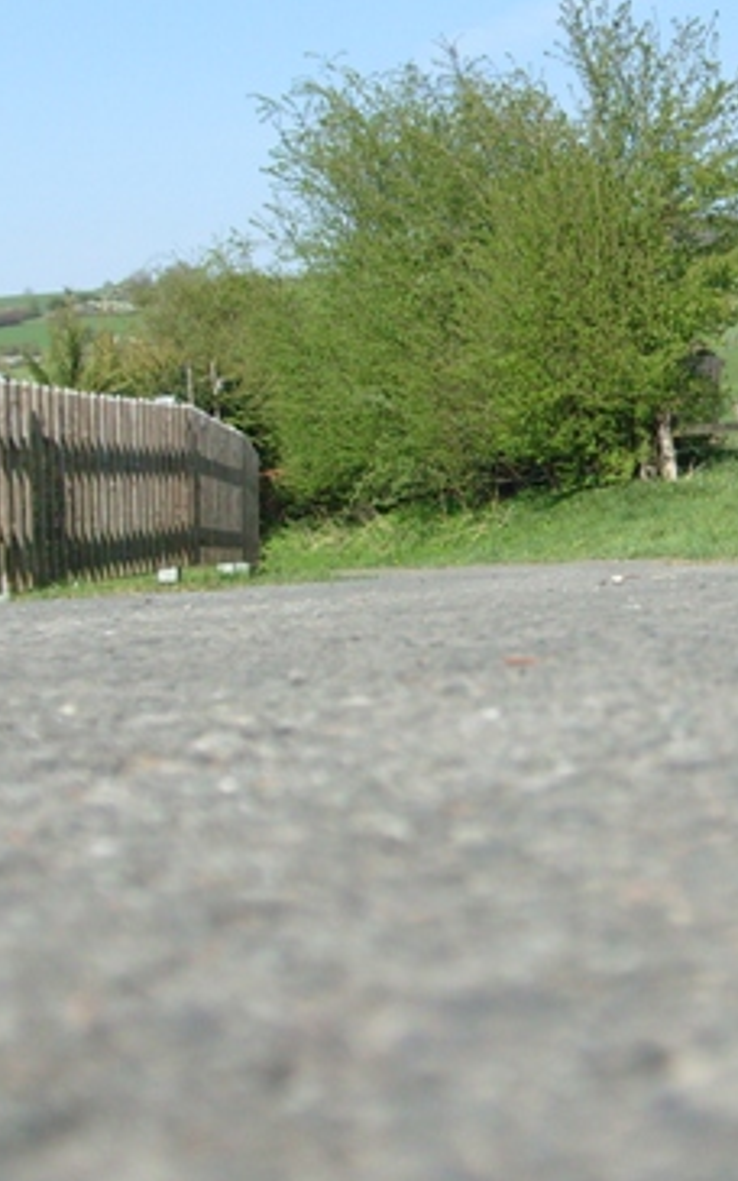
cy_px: 514
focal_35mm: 65
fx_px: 2093
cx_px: 660
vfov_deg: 31.5
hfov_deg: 19.6
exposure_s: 1/250
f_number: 7.1
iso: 80
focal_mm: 5.8
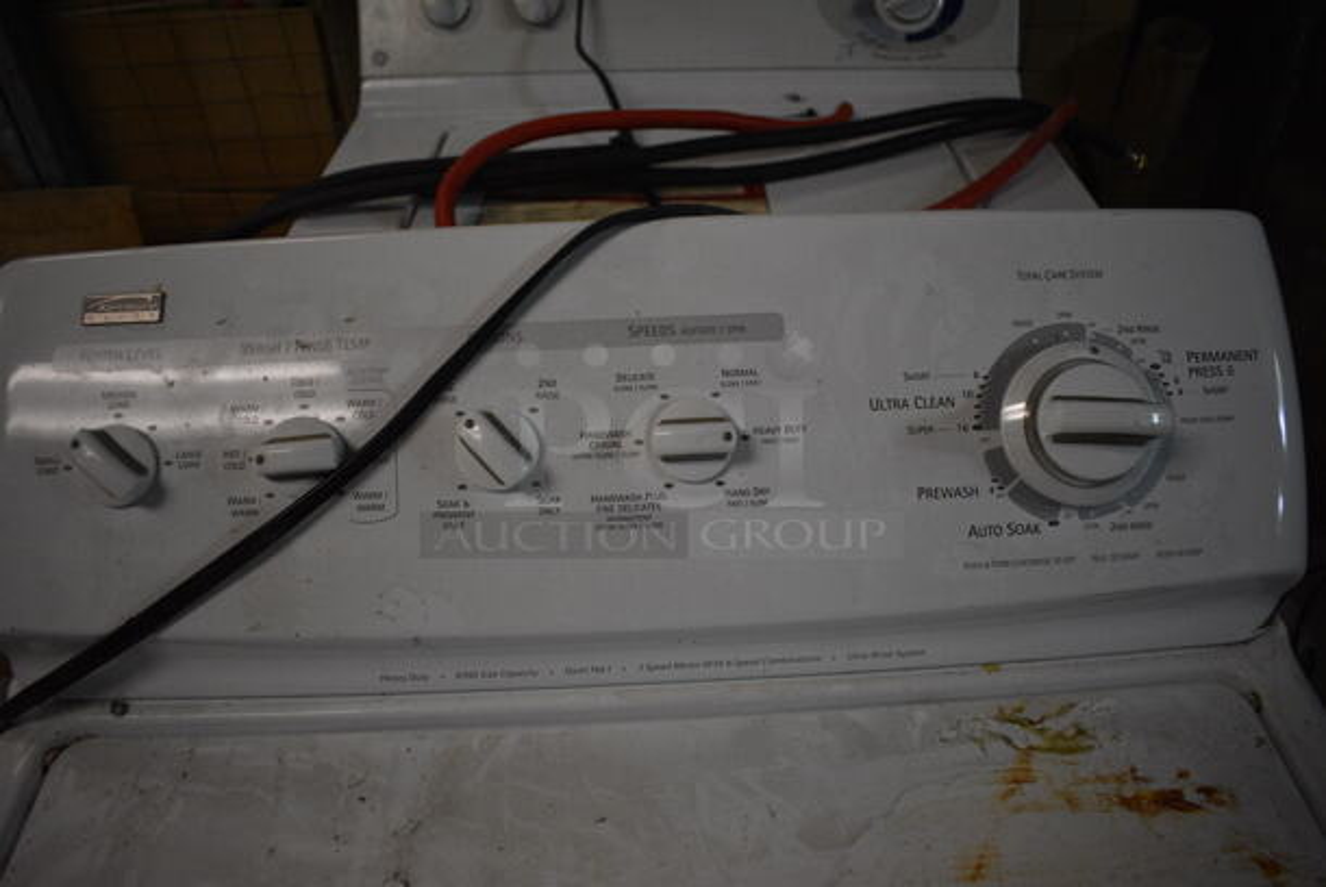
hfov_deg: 67.3
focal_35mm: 27
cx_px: 663
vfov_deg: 48.0
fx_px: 995
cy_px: 444
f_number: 3.5
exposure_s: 1/125
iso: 2200
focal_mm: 18
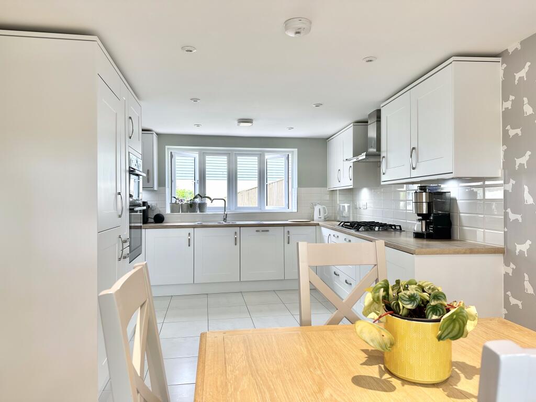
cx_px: 268
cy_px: 201
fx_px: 372
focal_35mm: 24
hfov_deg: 71.6
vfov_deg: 56.8
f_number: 1.78
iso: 80
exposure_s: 1/100
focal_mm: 6.86
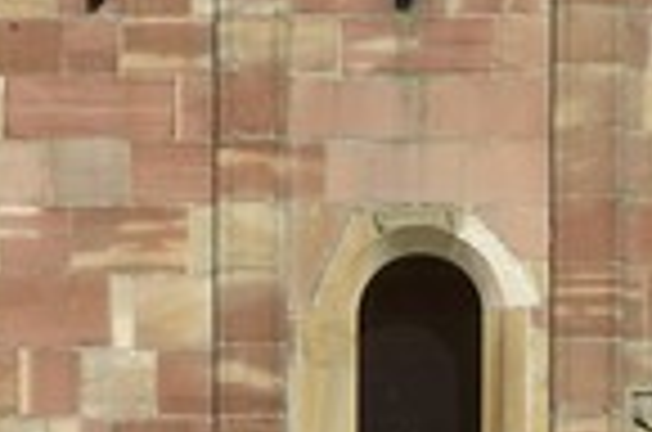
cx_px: 391
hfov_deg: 3.6
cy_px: 580
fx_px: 10499
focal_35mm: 581
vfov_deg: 2.4
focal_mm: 200
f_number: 10
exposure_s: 1/250
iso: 200
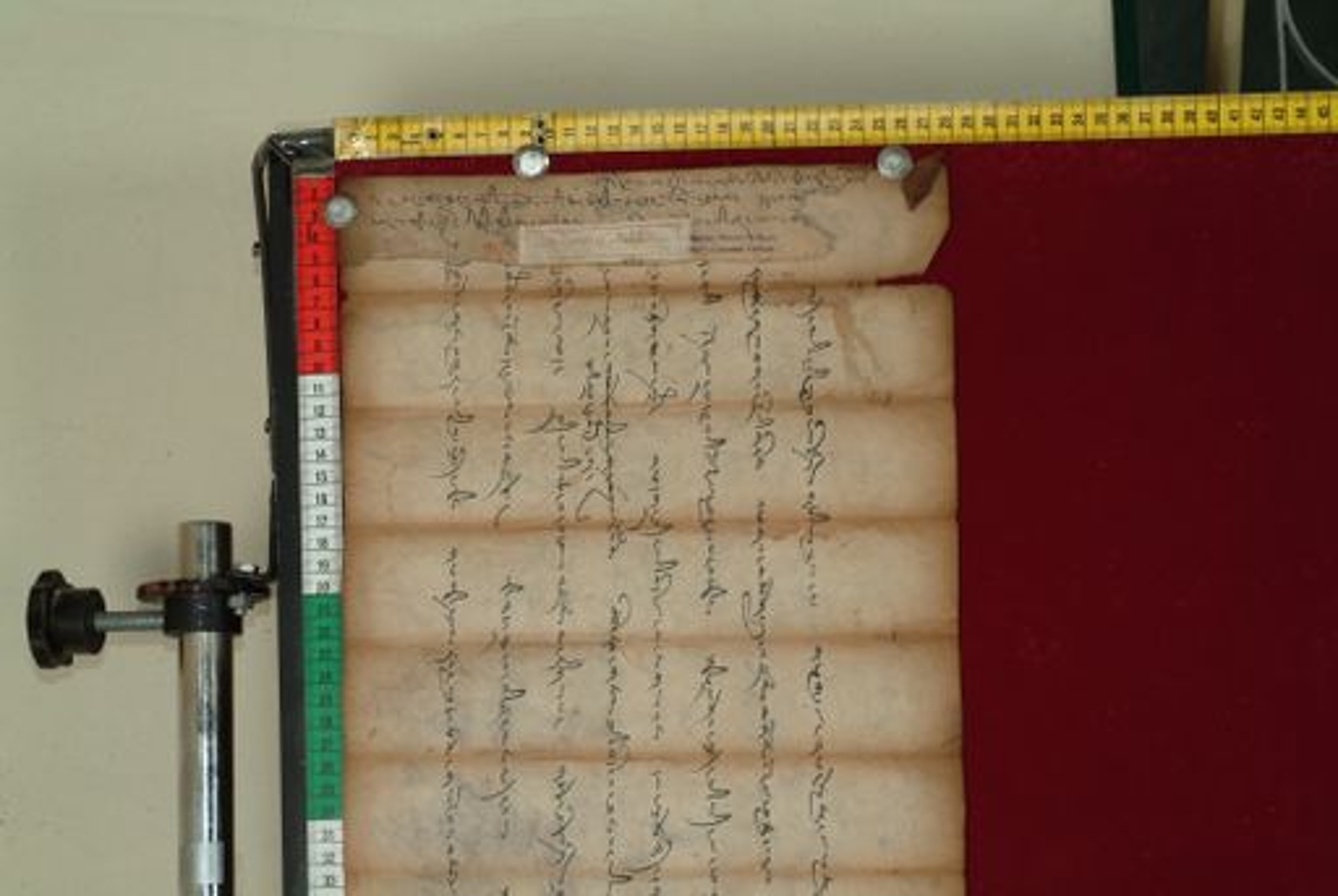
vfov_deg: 15.5
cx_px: 669
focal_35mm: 88
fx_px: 3294
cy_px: 448
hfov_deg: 23.0
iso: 160
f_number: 13
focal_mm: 59
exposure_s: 1/20
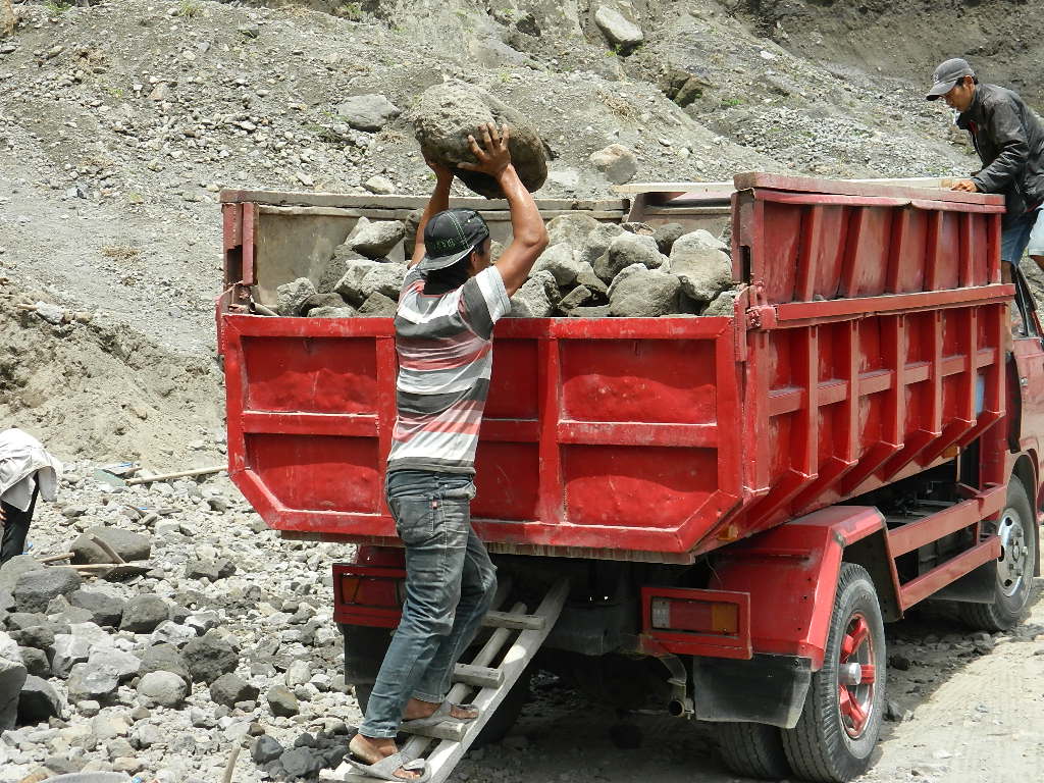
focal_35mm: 70
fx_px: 2111
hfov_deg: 27.8
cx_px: 522
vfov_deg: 21.0
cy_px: 392
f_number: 4
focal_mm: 12.6
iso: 80
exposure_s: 1/400
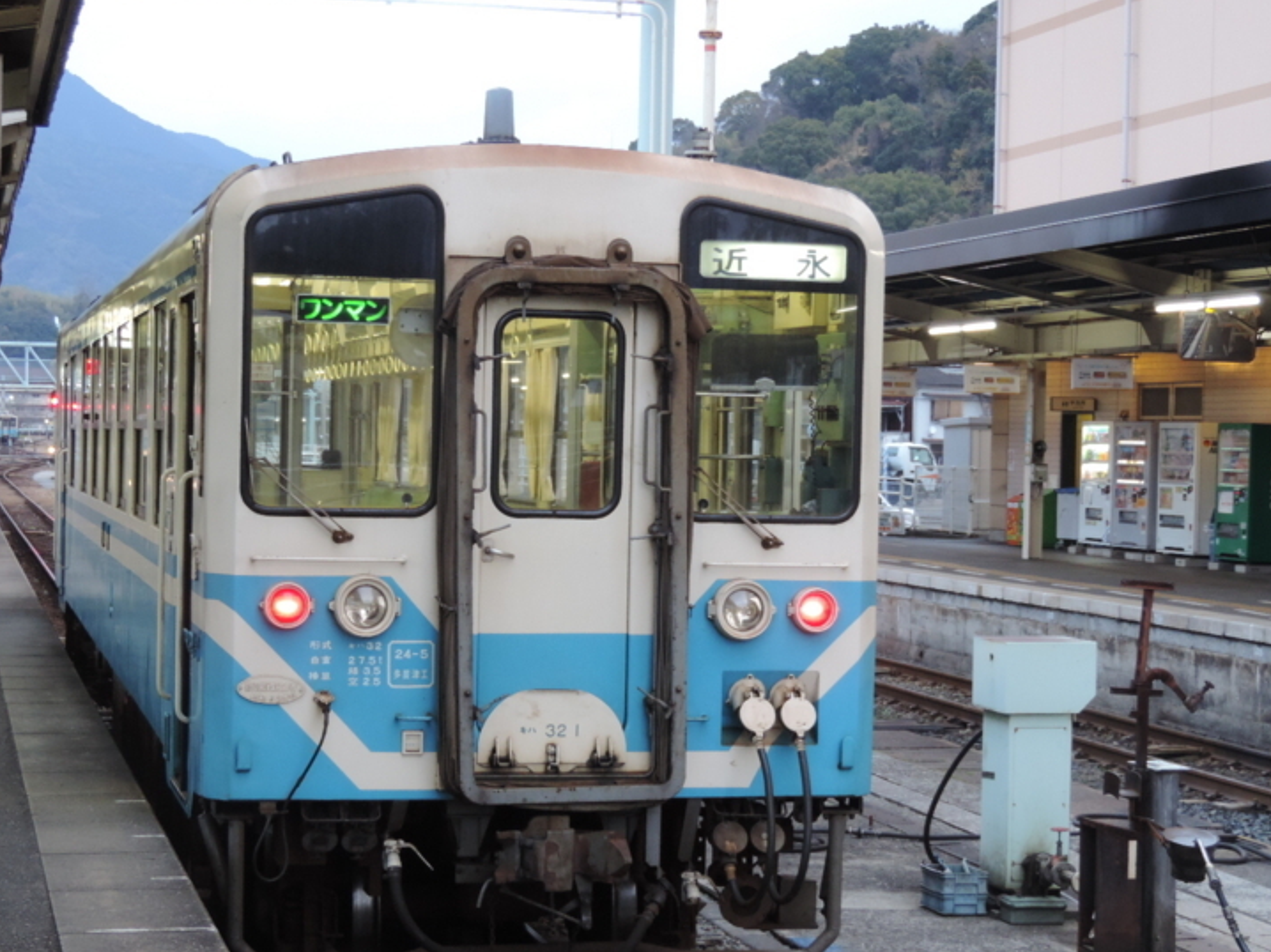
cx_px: 568
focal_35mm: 78
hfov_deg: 25.0
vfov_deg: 18.9
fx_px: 2863
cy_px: 522
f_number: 3.9
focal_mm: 12.4
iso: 400
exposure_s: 1/20
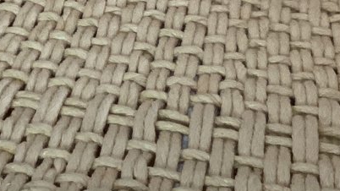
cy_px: -8
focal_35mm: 127
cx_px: 120
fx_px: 1145
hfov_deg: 16.9
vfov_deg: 9.5
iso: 160
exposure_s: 1/60
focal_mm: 3.3
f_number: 2.4
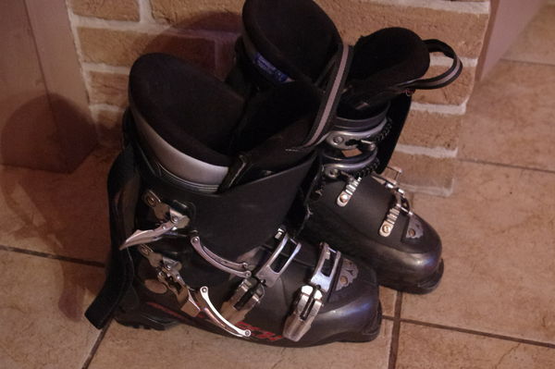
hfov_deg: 46.4
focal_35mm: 42
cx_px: 278
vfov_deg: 31.8
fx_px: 647
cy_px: 184
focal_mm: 28
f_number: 5.6
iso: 6400
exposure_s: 1/10
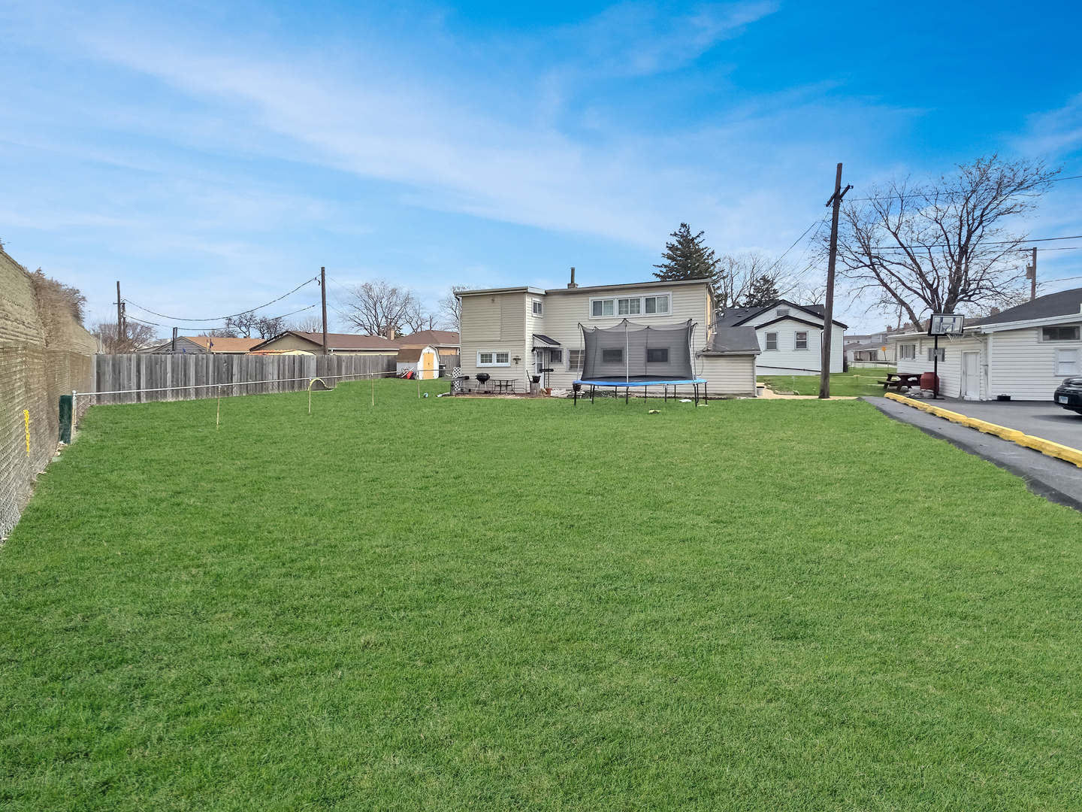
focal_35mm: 13
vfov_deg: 89.9
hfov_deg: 106.2
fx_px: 406
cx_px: 541
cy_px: 406
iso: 50
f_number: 2.2
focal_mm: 2.2
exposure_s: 1/3700
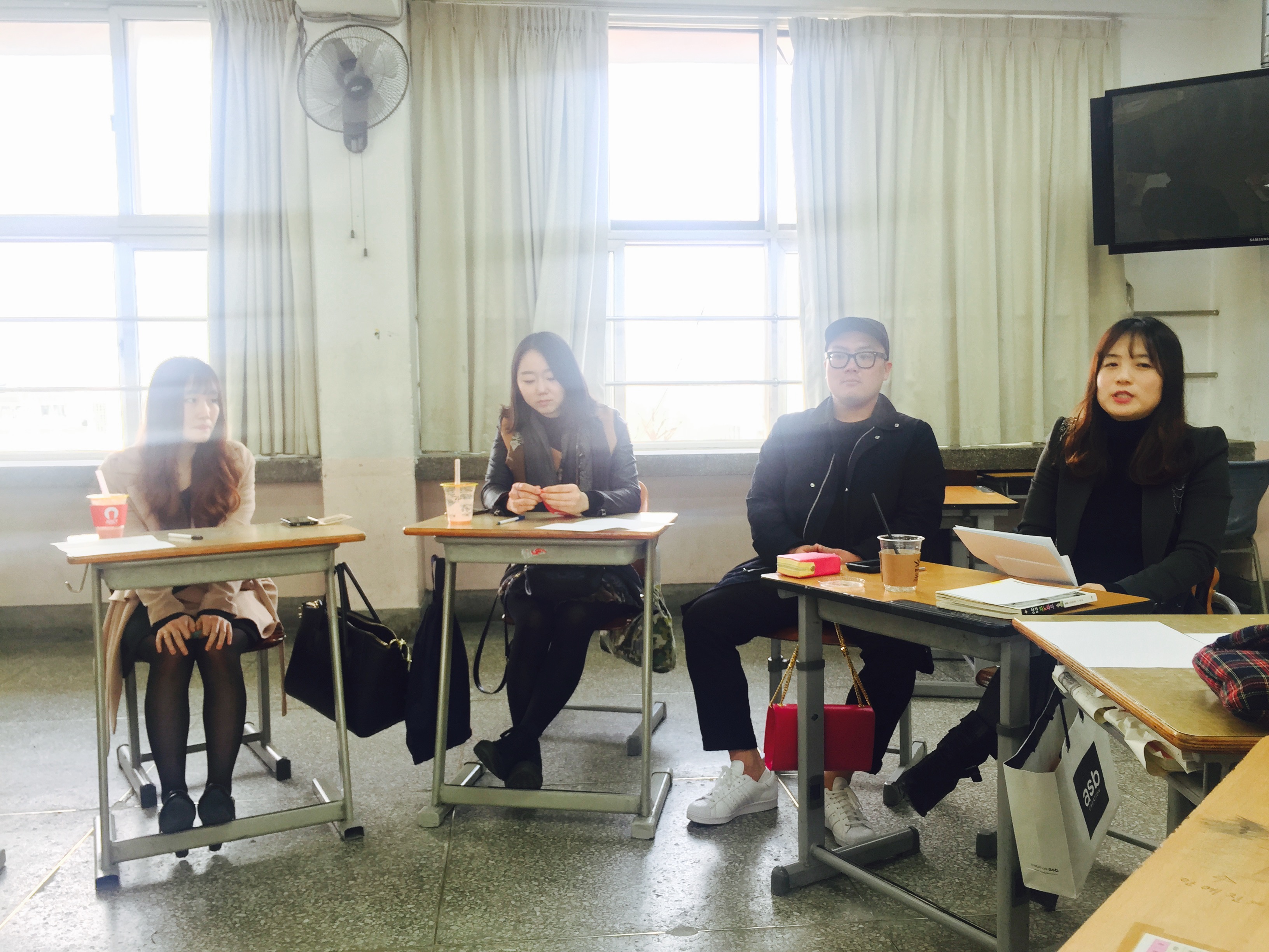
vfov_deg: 48.2
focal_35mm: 29
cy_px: 476
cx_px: 634
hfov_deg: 61.7
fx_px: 1063
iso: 32
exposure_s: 1/30
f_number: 2.2
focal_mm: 4.15
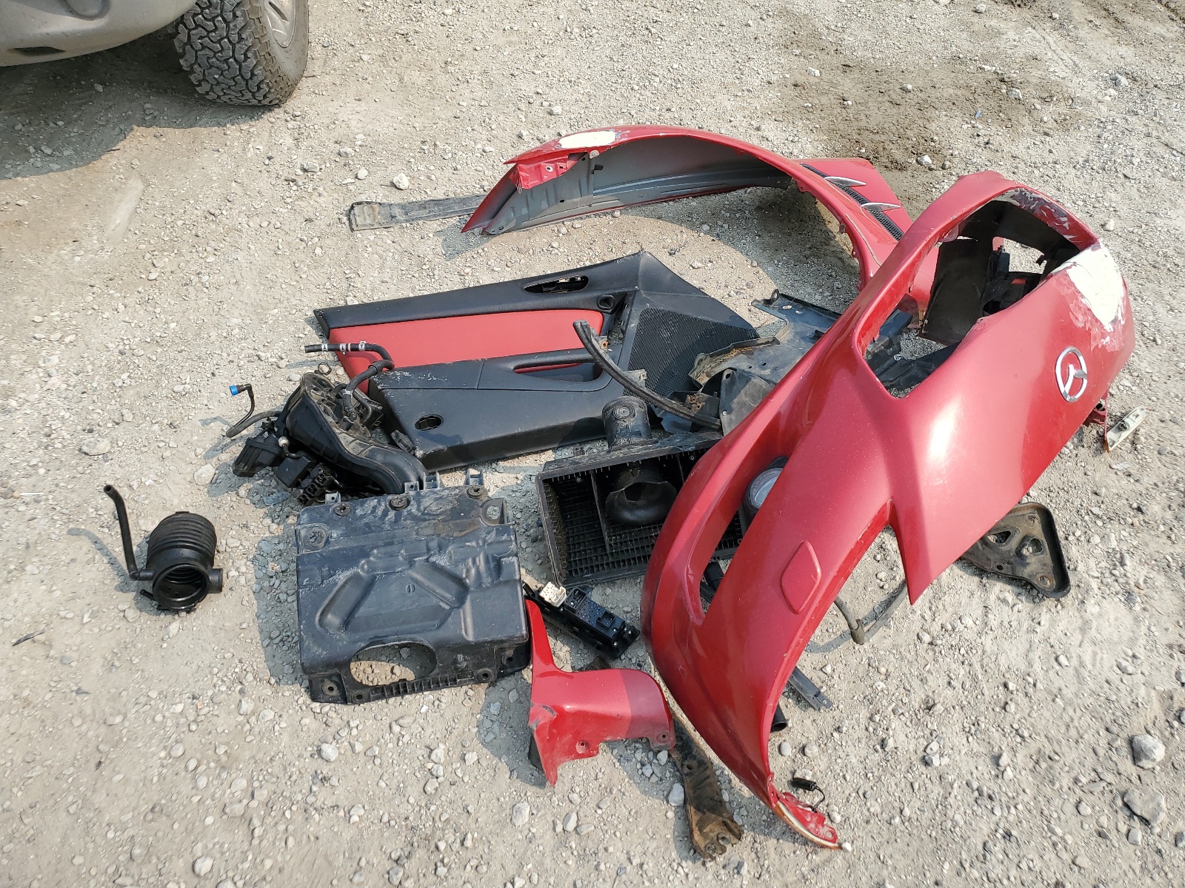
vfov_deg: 53.1
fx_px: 890
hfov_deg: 67.3
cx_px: 592
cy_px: 444
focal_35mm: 26
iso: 50
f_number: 1.5
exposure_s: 1/2500
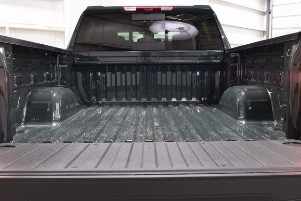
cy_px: 100
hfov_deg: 53.1
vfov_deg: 36.9
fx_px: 301
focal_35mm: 36
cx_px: 150
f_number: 6.3
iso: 1000
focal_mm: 24
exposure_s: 1/15
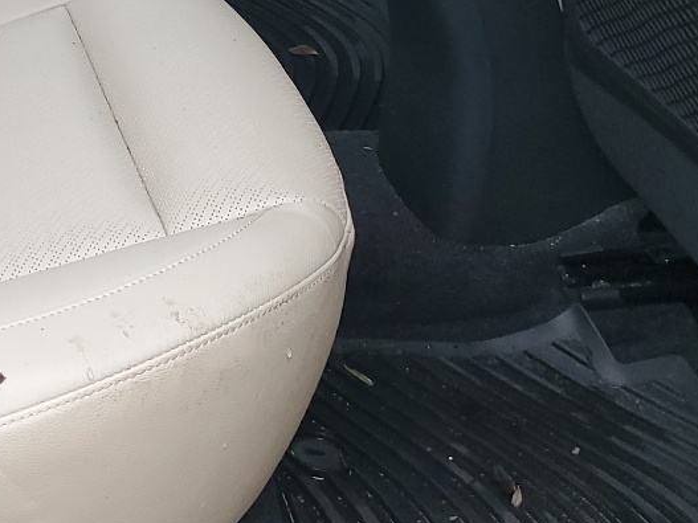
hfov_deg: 23.6
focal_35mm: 79
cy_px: -203
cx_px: -13
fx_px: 1593
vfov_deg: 17.2
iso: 70
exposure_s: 1/120
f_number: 1.5
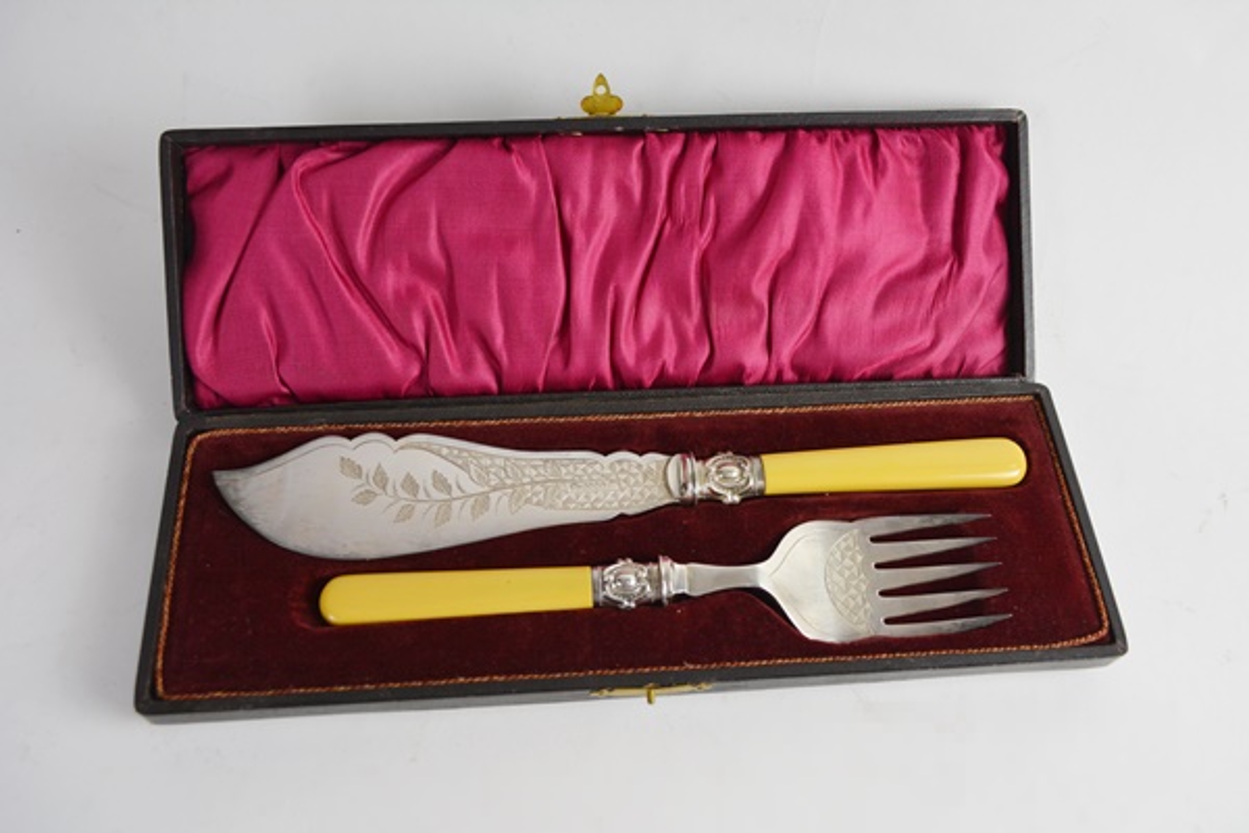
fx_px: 1041
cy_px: 416
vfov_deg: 43.6
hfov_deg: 61.9
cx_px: 624
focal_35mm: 30
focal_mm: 20
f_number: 5.6
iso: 400
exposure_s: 1/125
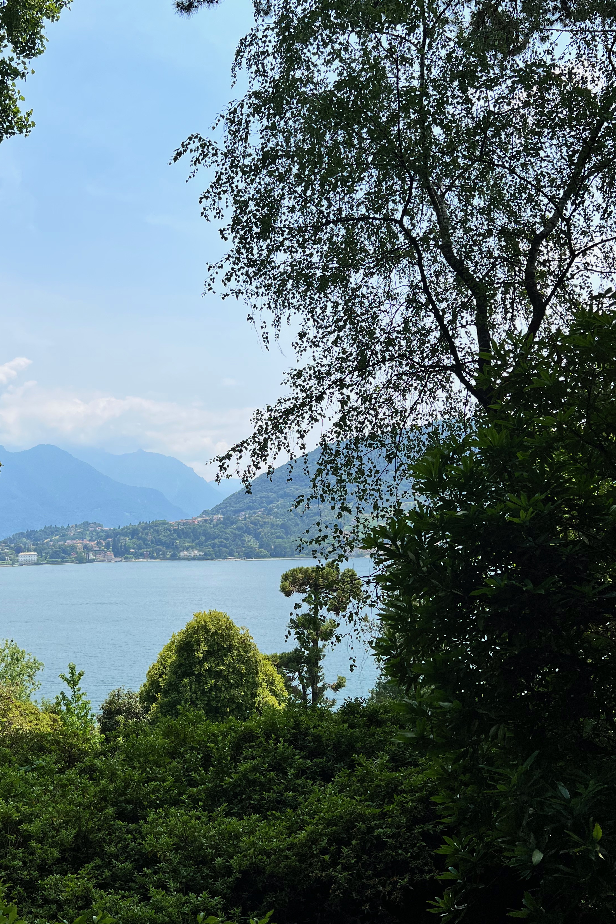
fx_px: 847
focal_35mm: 33
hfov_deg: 39.7
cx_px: 228
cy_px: 456
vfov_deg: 57.2
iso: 50
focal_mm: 5.7
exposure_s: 1/5882
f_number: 1.5
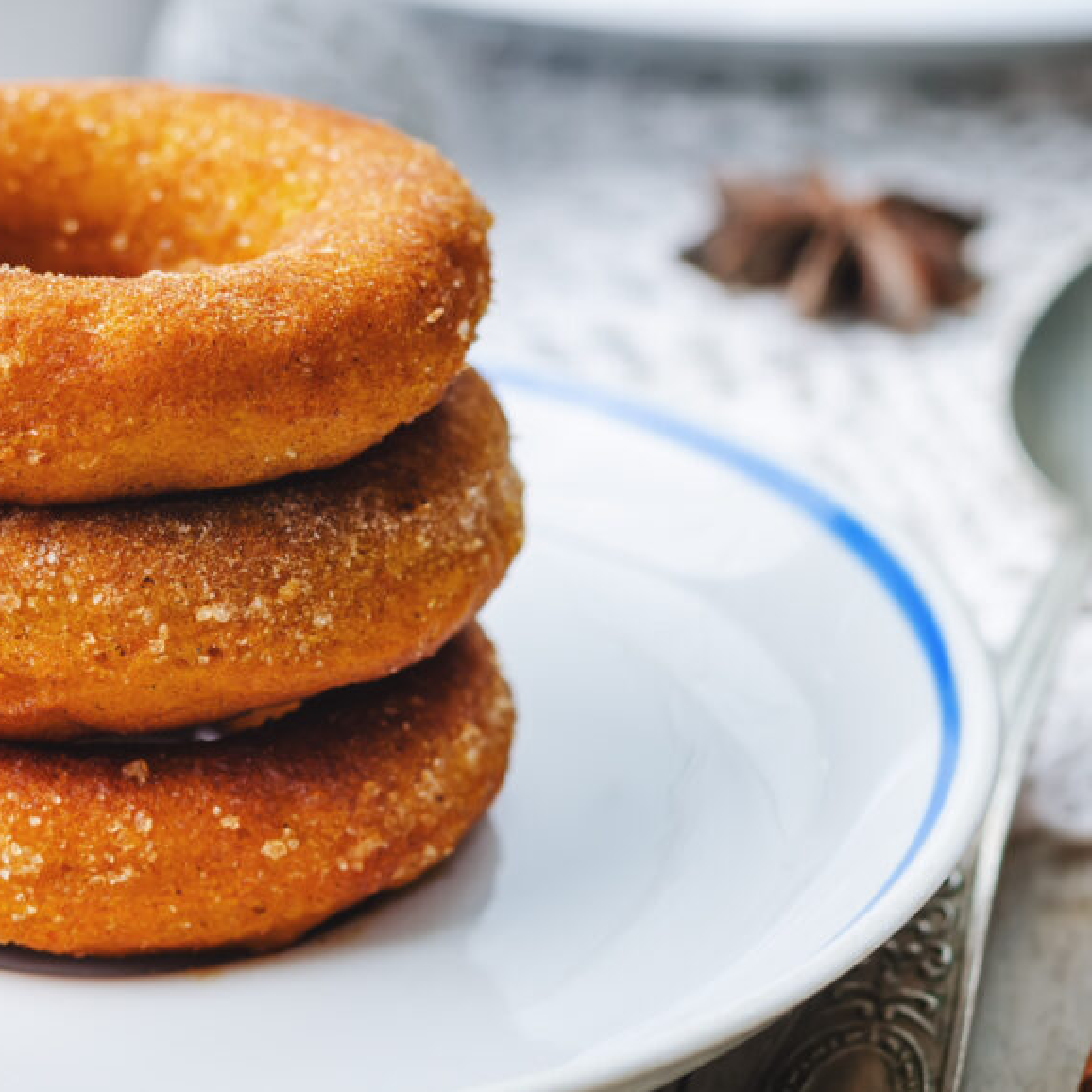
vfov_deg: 13.2
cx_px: 427
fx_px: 4711
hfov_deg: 13.2
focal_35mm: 132
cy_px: 507
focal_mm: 50
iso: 100
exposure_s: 1/30
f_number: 5
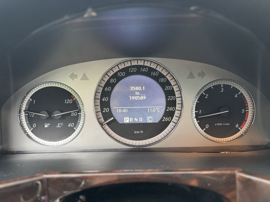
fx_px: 187
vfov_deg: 56.8
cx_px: 135
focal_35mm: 24
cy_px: 101
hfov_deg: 71.6
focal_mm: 6.76
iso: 800
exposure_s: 1/60
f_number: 1.78
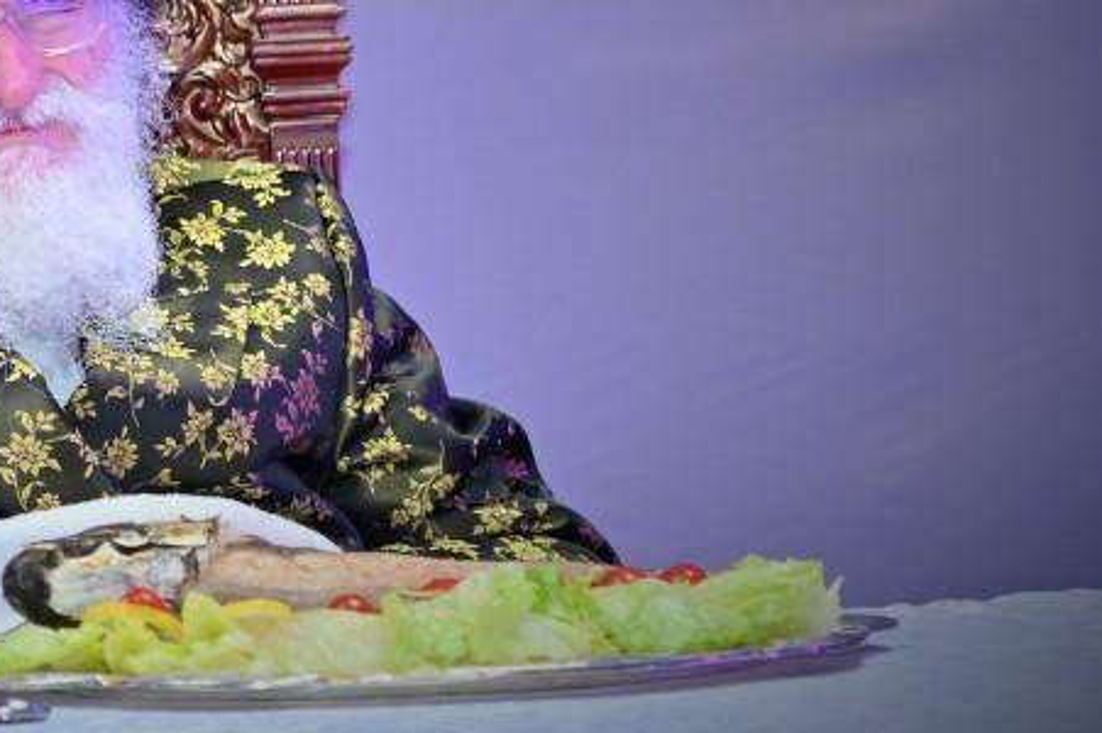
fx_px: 12510
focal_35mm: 409
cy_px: 169
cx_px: -34
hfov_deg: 5.0
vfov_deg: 3.4
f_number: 4
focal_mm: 120
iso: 500
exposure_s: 1/125
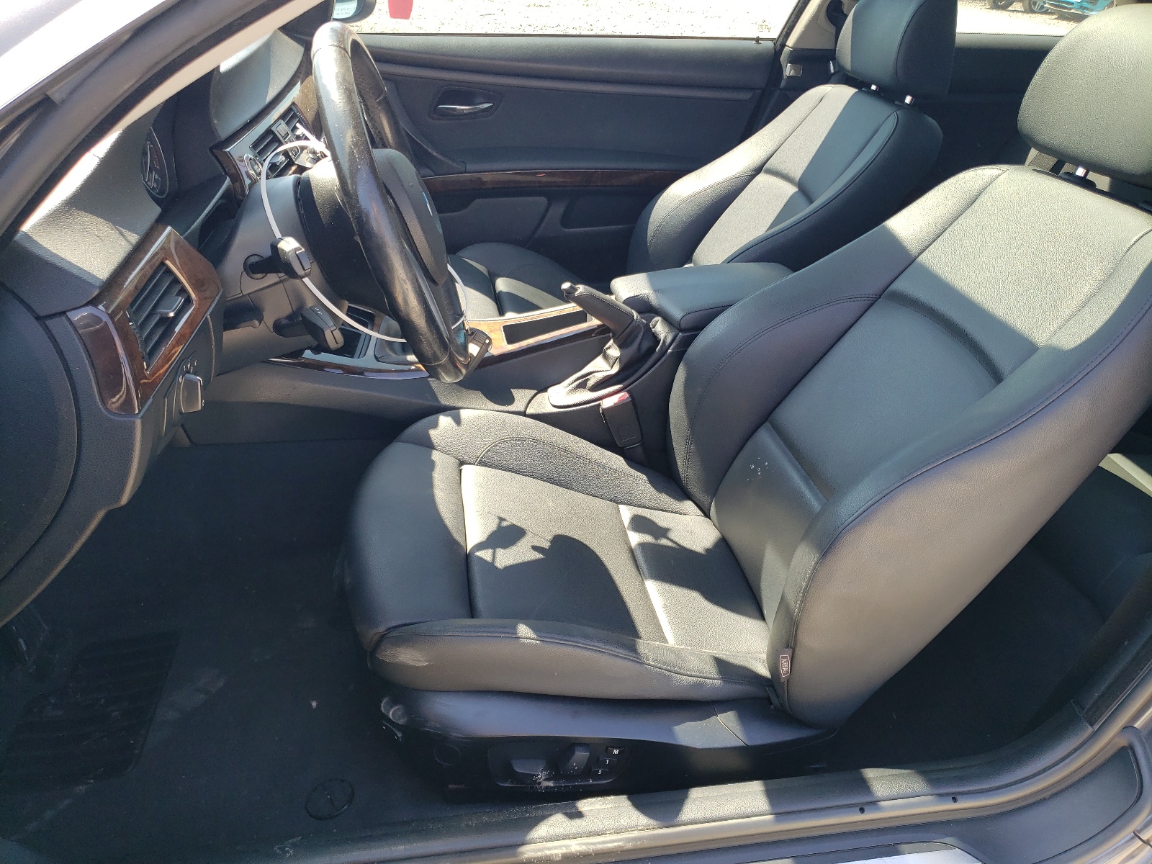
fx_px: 865
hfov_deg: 67.3
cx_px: 576
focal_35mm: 26
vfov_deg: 53.1
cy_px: 432
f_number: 1.5
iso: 50
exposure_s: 1/217
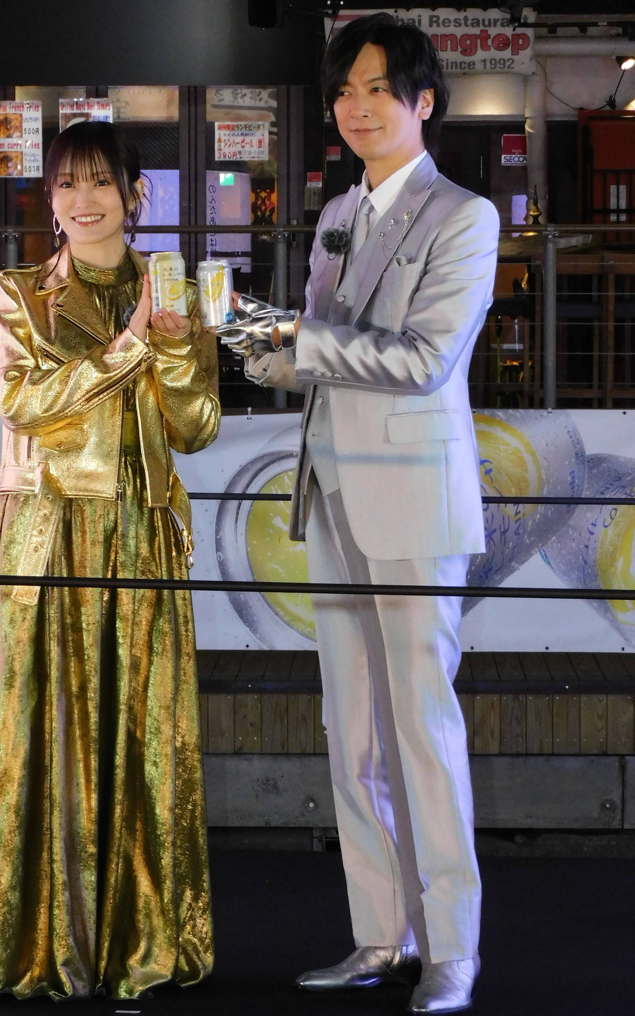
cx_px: 224
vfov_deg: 14.8
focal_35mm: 141
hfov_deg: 9.3
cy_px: 499
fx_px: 3904
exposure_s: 1/60
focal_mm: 20.6
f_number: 5
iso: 500
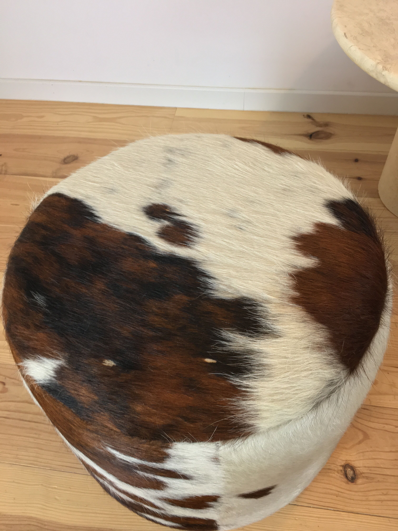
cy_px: 266
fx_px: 445
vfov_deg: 61.7
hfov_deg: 48.2
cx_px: 199
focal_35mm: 29
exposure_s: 1/33
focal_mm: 4.15
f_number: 2.2
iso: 64
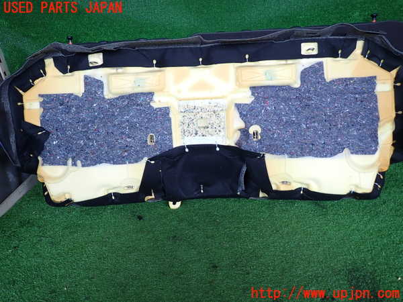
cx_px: 202
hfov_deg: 69.4
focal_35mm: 25
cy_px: 151
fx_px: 291
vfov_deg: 54.9
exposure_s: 1/125
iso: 160
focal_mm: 4.5
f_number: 2
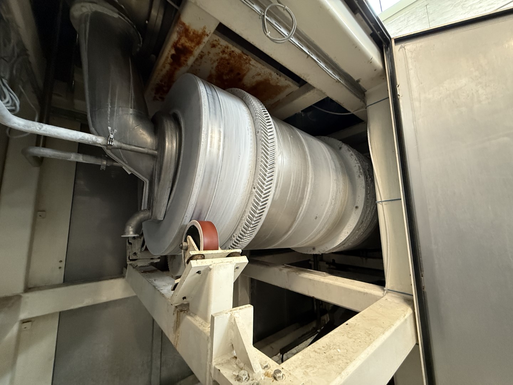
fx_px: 207
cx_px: 256
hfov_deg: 102.1
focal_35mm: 14
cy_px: 192
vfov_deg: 85.7
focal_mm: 2.22
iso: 640
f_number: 2.2
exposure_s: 1/50
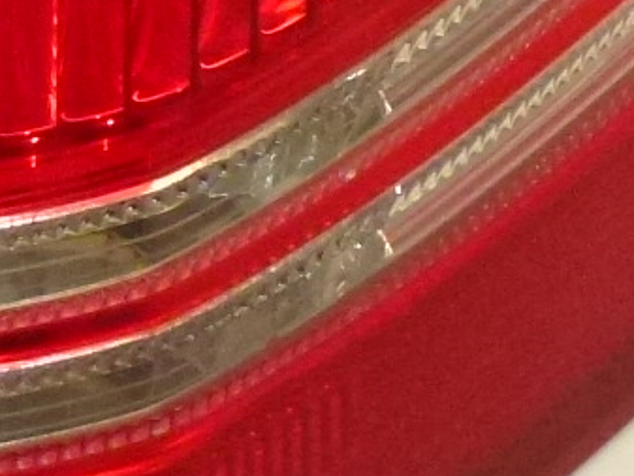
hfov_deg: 8.6
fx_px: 4232
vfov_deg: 6.2
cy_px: -521
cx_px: 263
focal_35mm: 231
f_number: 3.8
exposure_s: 1/250
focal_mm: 6.8
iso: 400
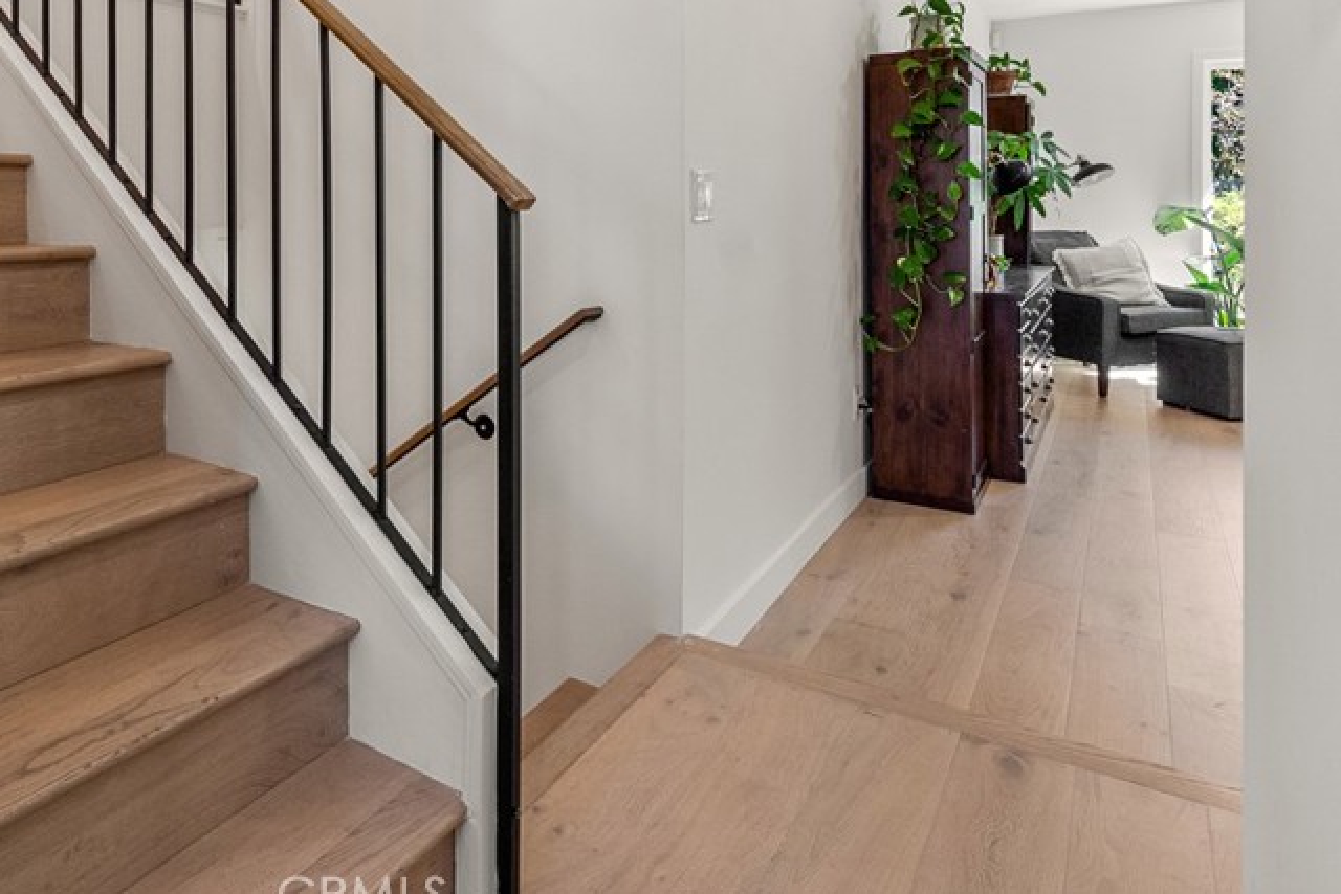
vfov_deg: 50.7
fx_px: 894
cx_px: 503
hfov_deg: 72.5
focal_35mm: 24
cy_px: 210
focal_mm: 10
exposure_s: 1/20
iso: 400
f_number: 8
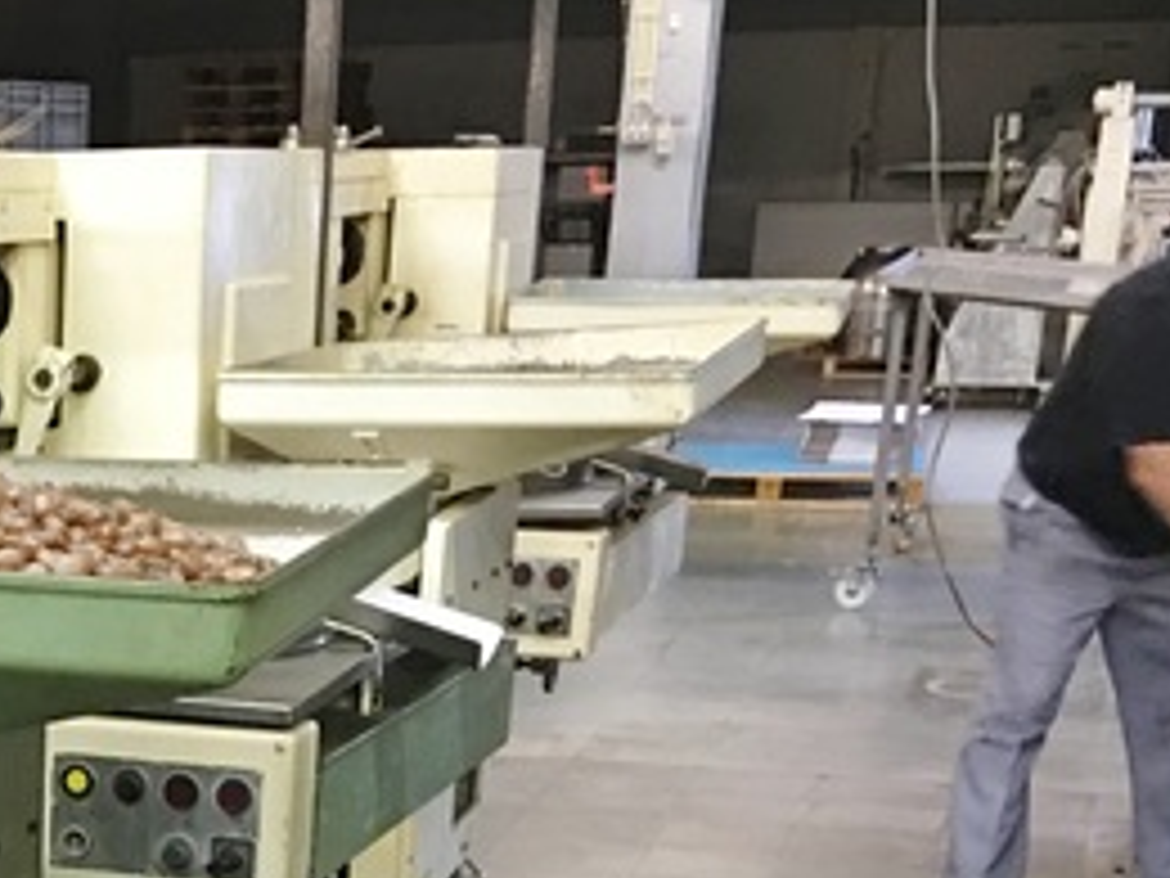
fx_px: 2636
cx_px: -238
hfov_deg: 22.9
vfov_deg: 17.8
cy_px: 1105
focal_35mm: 78
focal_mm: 4.15
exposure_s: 1/8
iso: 125
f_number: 2.2
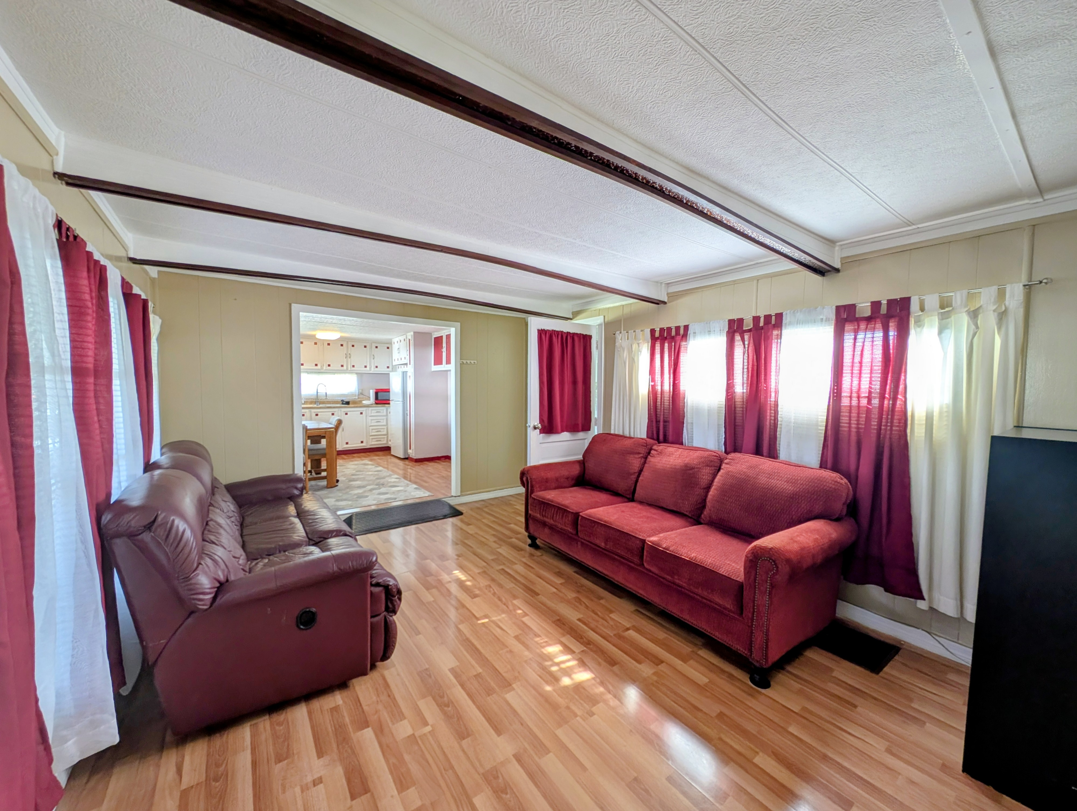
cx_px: 538
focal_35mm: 12
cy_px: 406
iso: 76
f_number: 1.95
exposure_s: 1/32.4
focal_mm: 2.23
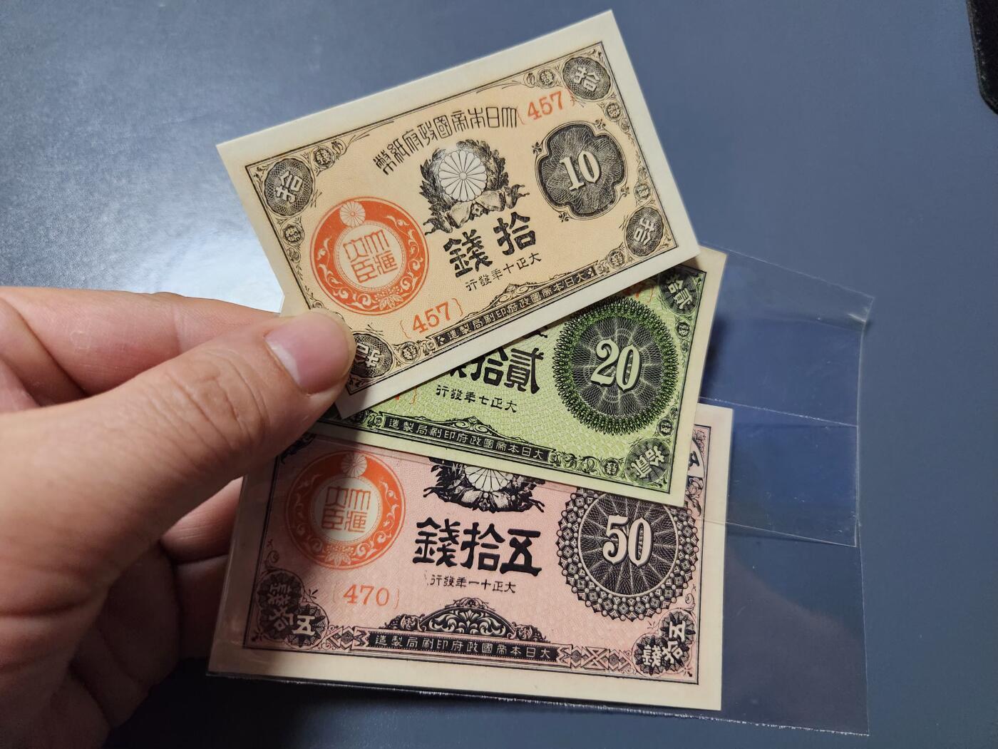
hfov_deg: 73.9
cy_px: 374
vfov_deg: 58.9
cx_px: 499
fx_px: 663
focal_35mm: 23
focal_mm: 5.4
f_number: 1.8
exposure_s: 1/101
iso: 1000
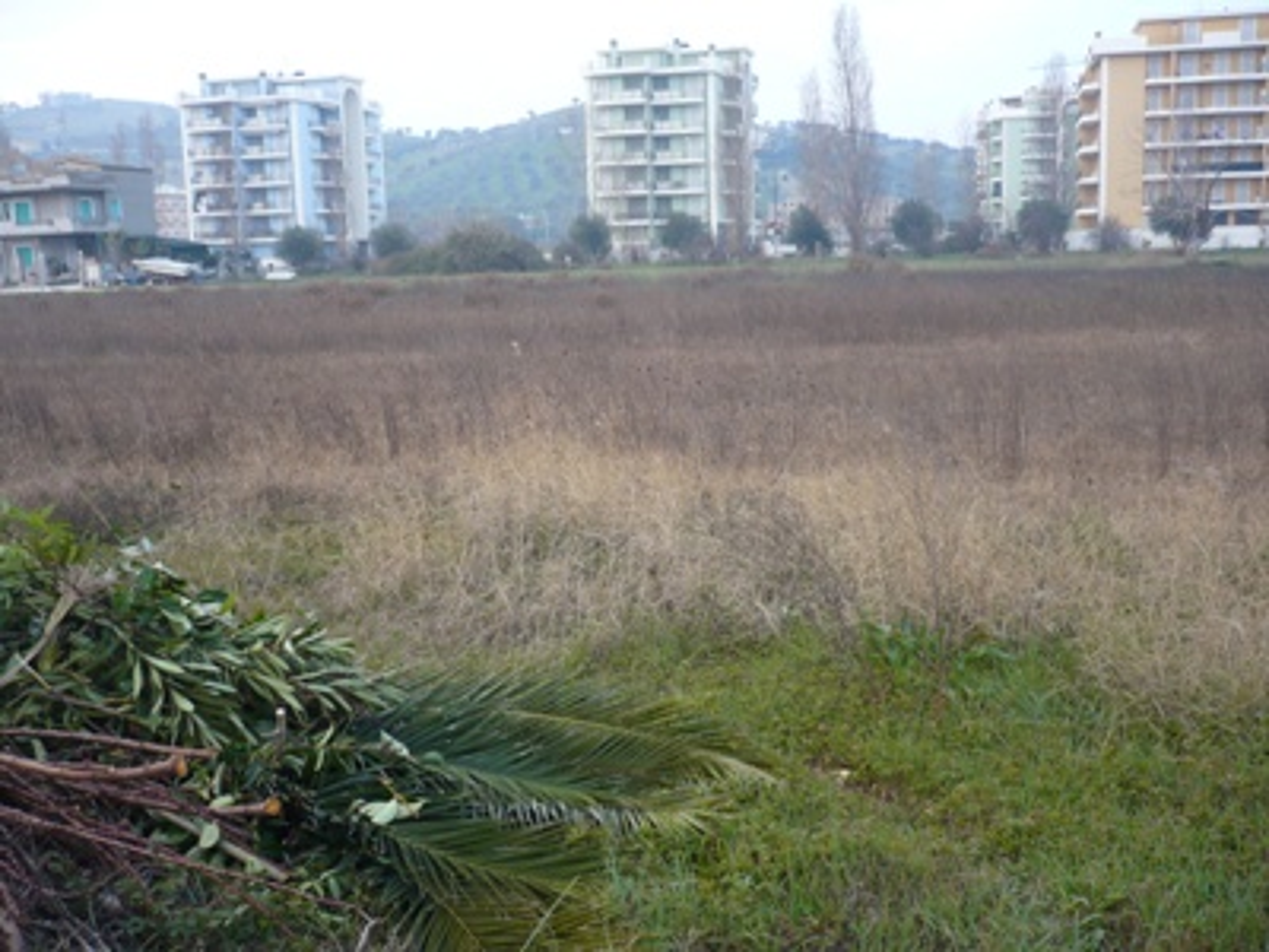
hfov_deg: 52.6
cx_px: 634
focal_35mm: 35
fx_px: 1283
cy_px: 476
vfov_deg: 40.7
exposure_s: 1/125
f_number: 2.8
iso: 100
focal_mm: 5.8
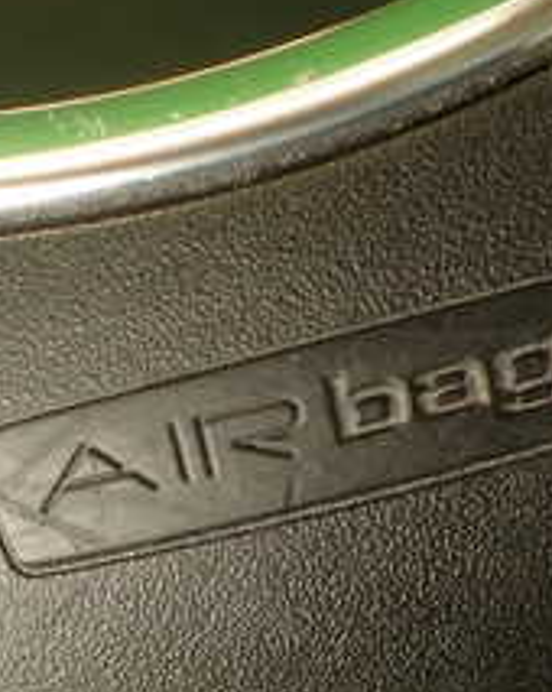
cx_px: 10
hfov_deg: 17.1
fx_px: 1800
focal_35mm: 88
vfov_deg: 21.3
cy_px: 608
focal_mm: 5.79
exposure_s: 1/60
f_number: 2.4
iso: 160
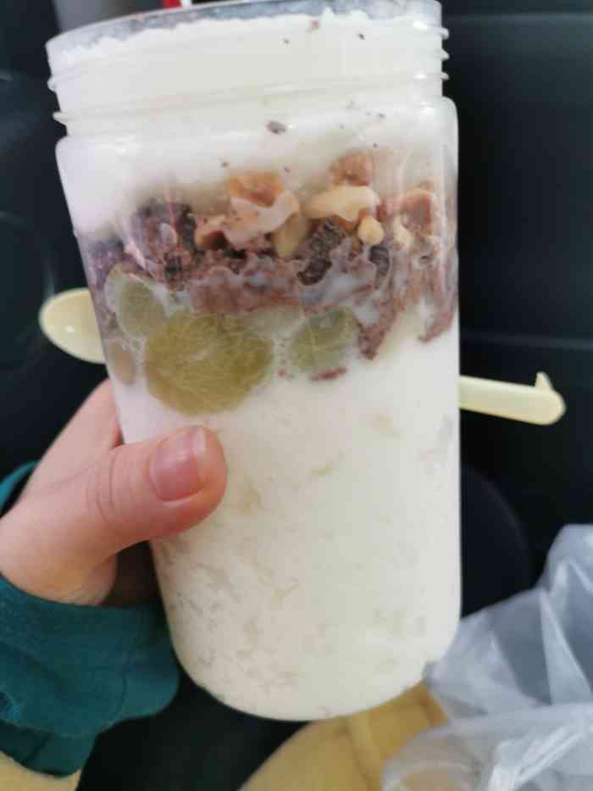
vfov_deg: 65.3
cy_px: 396
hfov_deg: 51.4
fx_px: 617
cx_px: 296
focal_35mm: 27
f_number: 1.8
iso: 200
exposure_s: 1/50
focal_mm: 5.58
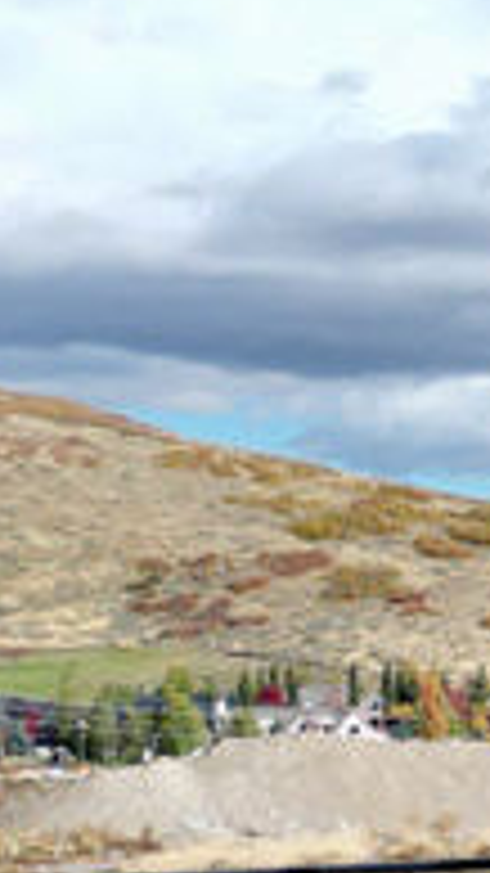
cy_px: 648
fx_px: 3190
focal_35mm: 138
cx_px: 2068
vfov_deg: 15.5
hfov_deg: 6.6
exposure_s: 1/3200
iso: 110
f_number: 1.7
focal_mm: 6.72
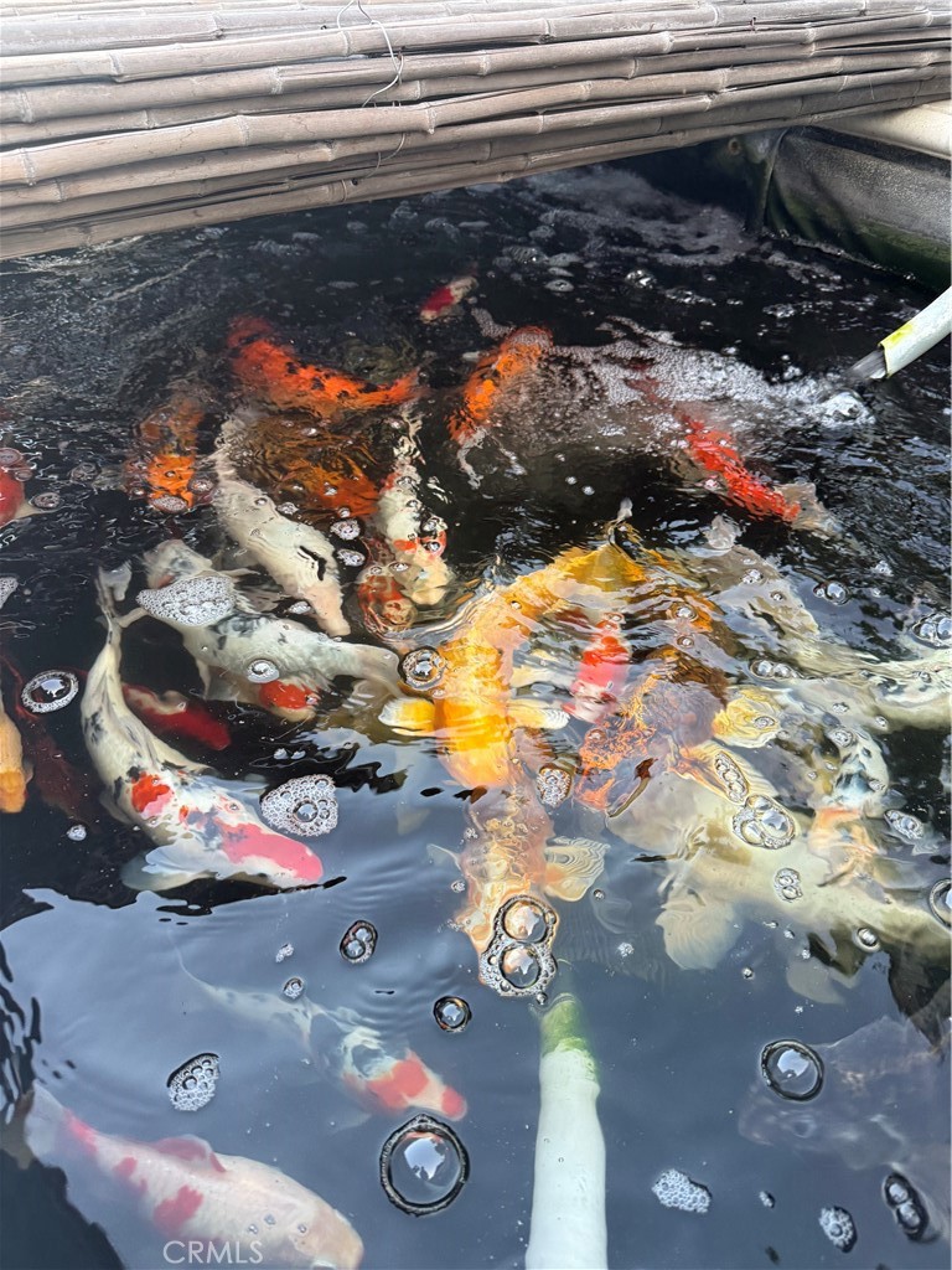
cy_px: 635
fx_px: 880
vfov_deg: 71.6
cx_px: 476
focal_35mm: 24
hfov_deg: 56.8
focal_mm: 6.76
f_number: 1.78
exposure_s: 1/94
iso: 200
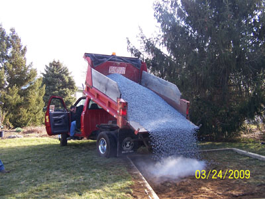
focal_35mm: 38
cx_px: 132
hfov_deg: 49.0
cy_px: 100
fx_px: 291
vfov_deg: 37.7
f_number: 2.8
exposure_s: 1/125
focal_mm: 6.3
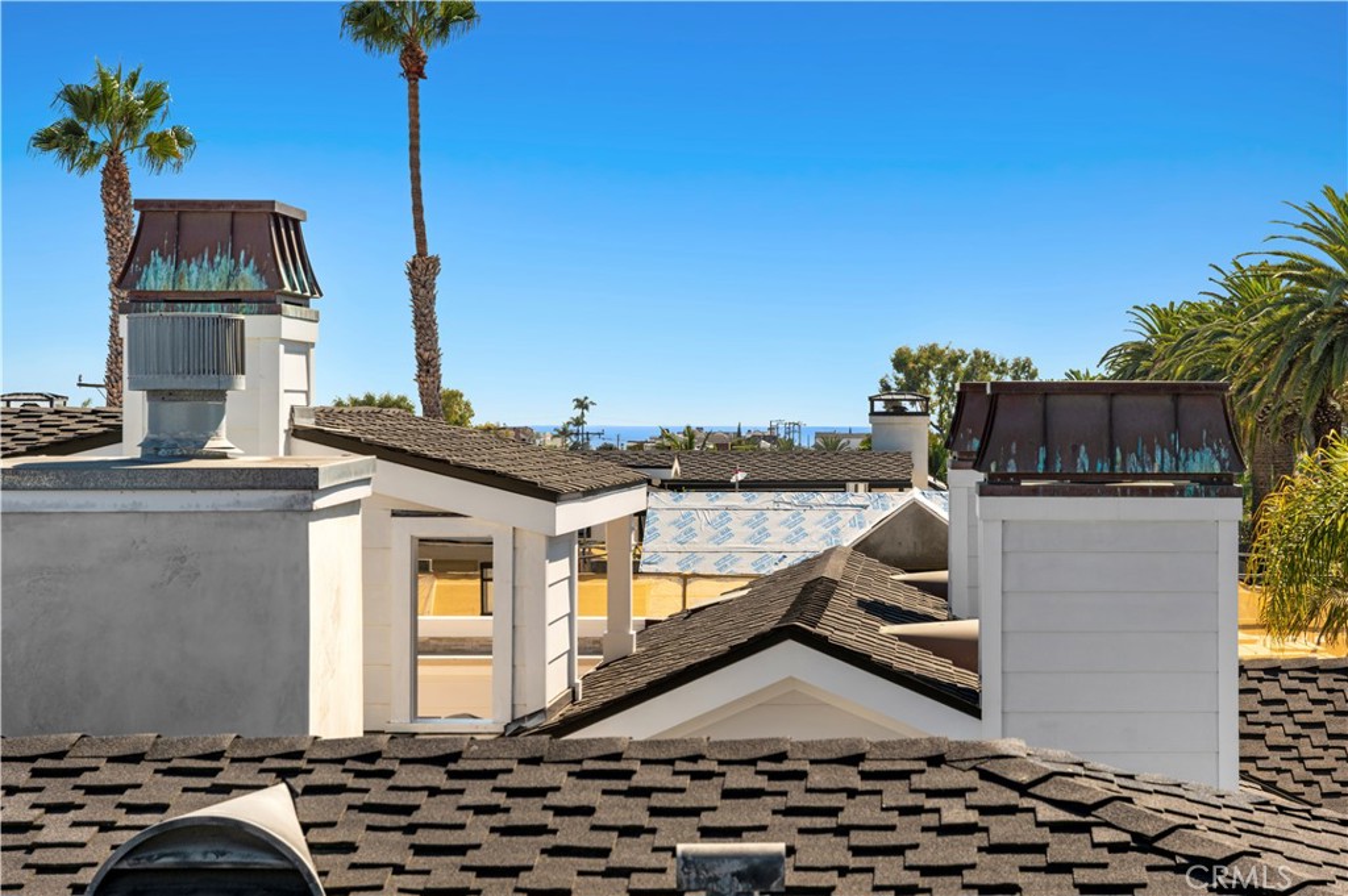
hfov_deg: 28.9
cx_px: 674
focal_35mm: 70
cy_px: 448
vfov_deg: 19.4
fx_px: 2619
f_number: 10
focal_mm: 70
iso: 80
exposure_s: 1/250
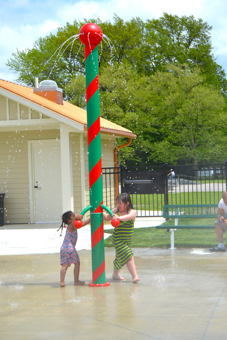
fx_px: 780
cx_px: 114
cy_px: 170
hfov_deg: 16.6
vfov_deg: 24.6
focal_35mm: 82
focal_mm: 55
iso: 400
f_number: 6.3
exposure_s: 1/1600
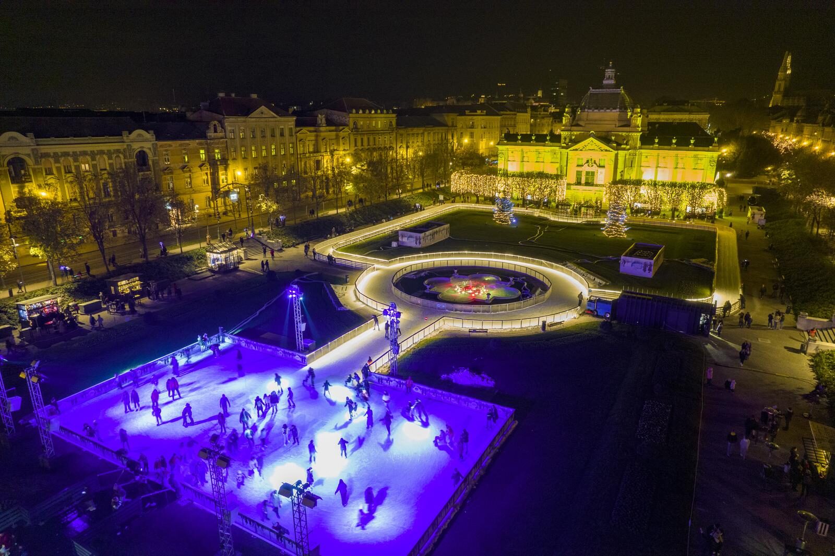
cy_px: 278
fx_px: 510
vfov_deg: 57.2
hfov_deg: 78.6
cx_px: 418
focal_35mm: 22
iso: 590
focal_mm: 8.38
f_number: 2.8
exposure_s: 1/10
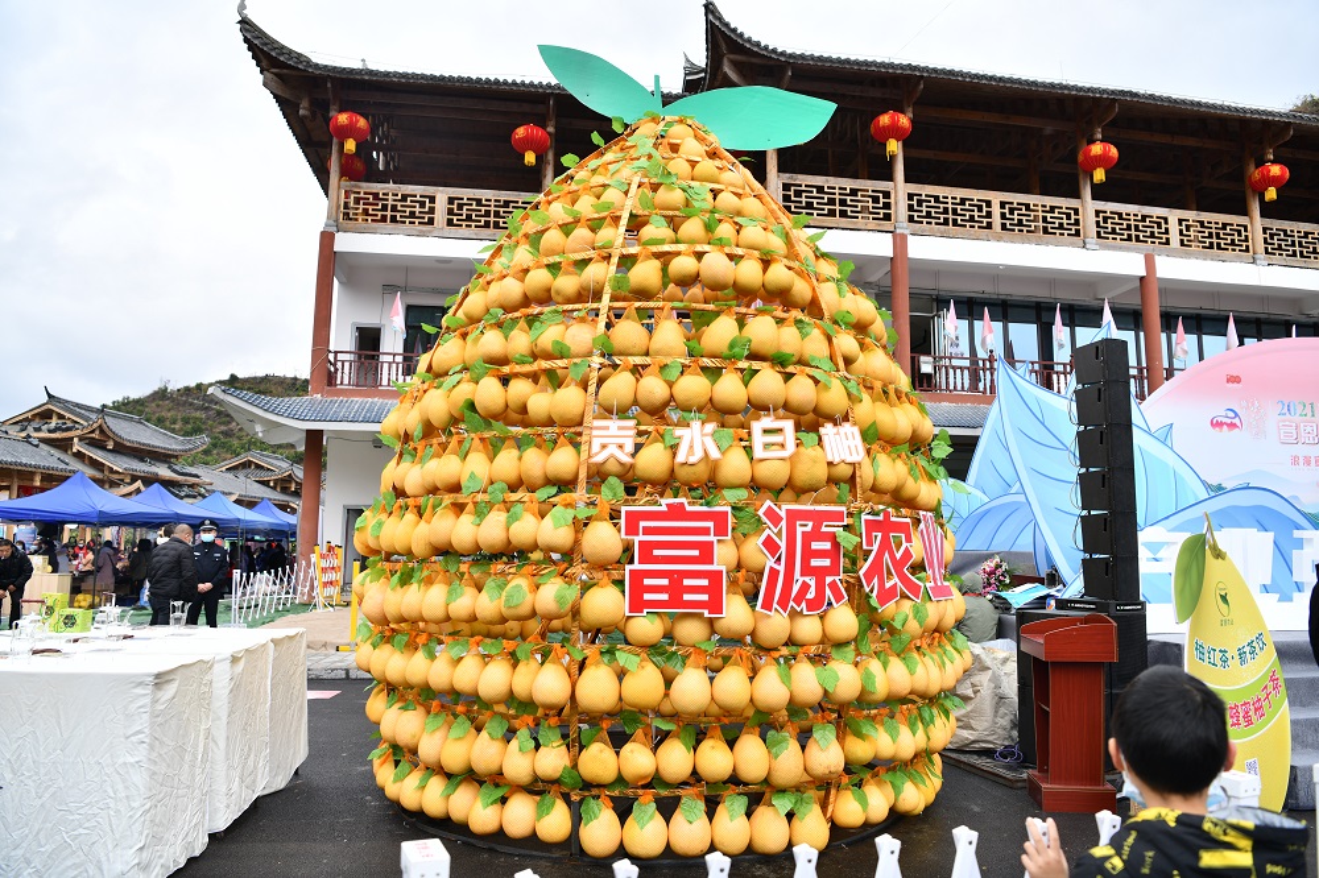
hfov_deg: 73.8
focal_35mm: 24
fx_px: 879
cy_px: 439
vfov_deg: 53.1
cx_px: 660
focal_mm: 24
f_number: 4
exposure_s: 1/200
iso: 160
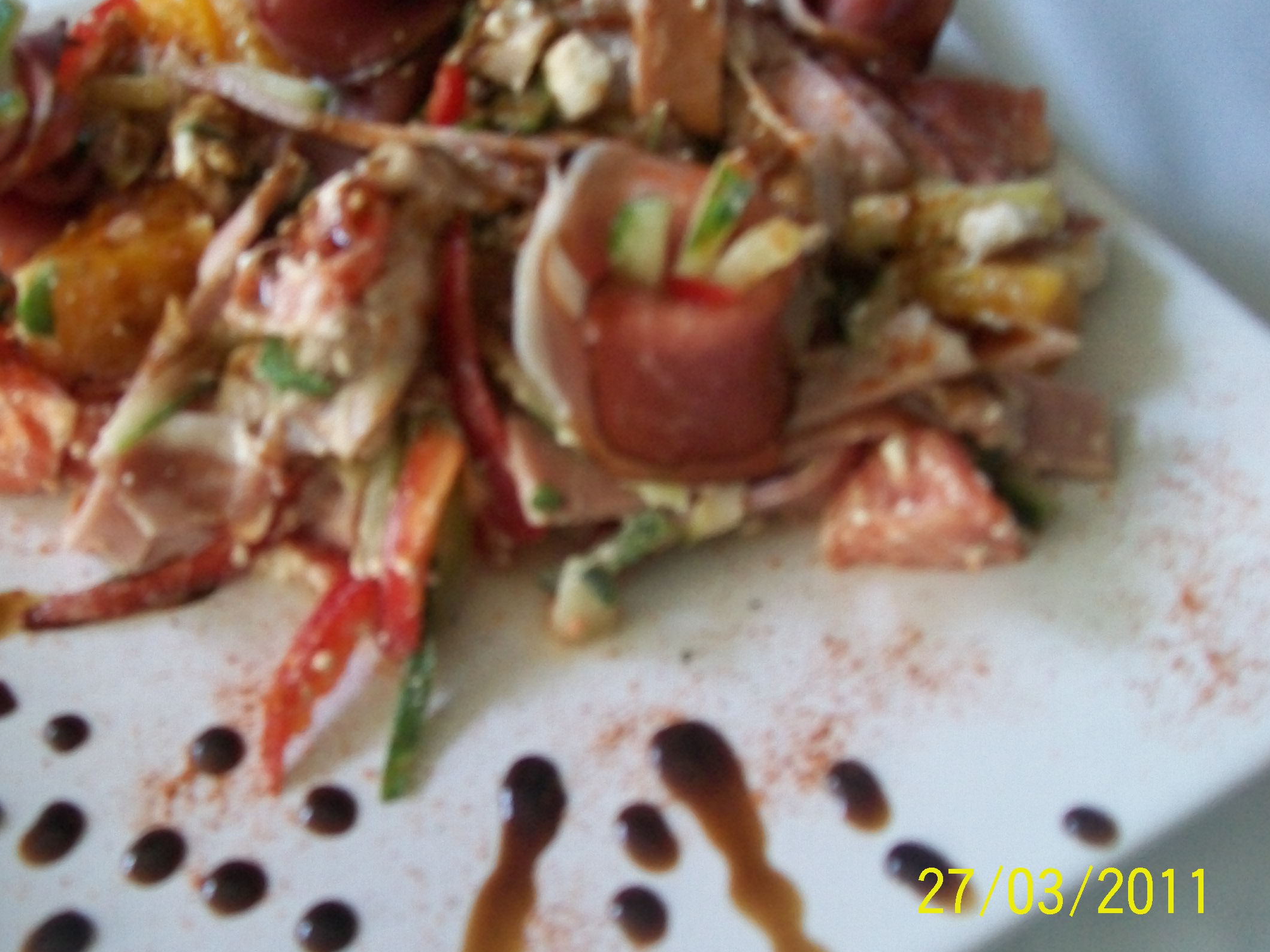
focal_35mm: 44
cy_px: 442
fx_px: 1614
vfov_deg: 32.9
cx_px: 517
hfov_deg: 42.8
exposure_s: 1/15
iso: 160
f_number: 2.7
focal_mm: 6
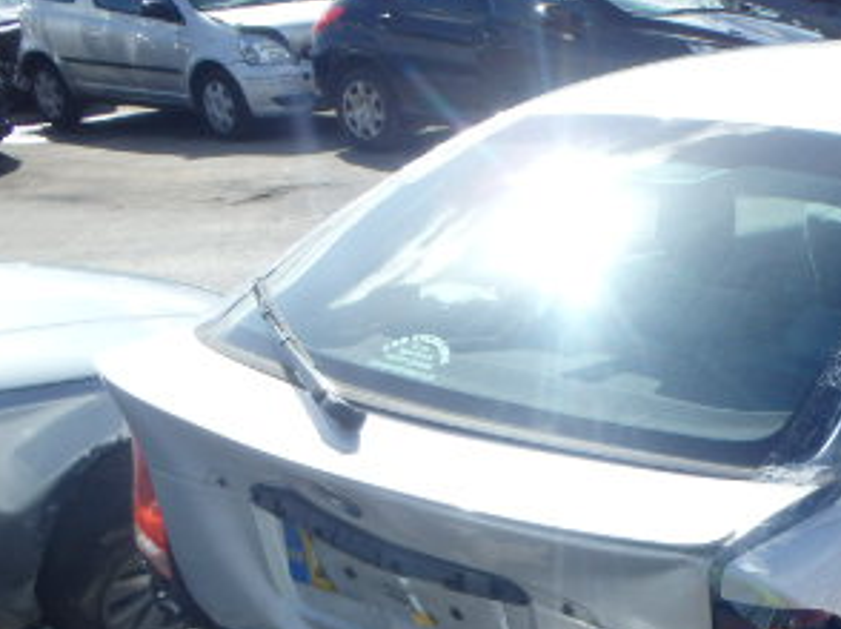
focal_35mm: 61
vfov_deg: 23.1
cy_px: 620
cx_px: 815
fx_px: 1481
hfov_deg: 29.8
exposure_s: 1/100
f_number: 11
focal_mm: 5
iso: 125
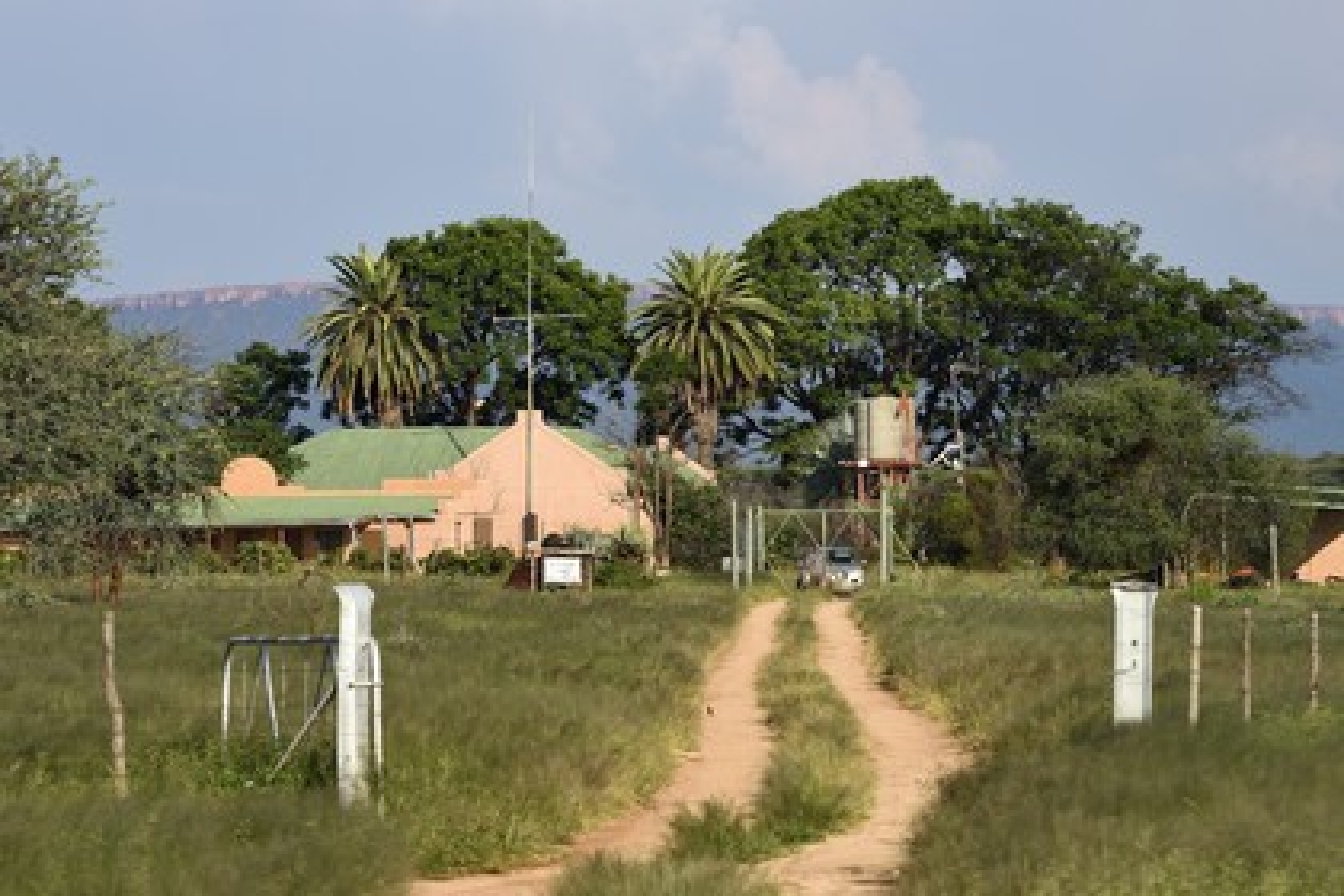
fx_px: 7466
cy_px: 448
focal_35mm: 200
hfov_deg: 10.3
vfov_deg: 6.9
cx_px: 672
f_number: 11
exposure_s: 1/250
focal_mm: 200
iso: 200
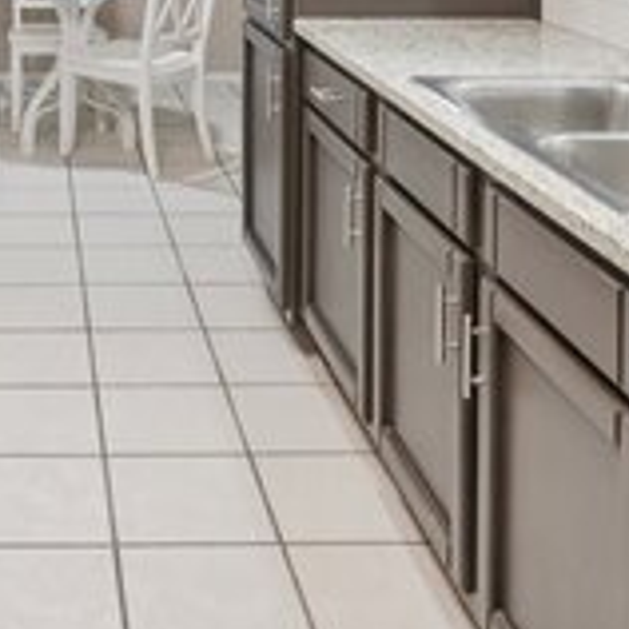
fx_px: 1131
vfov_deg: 27.0
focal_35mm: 55
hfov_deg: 29.4
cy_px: -153
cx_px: 24
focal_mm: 16
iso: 400
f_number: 8
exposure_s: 1/25
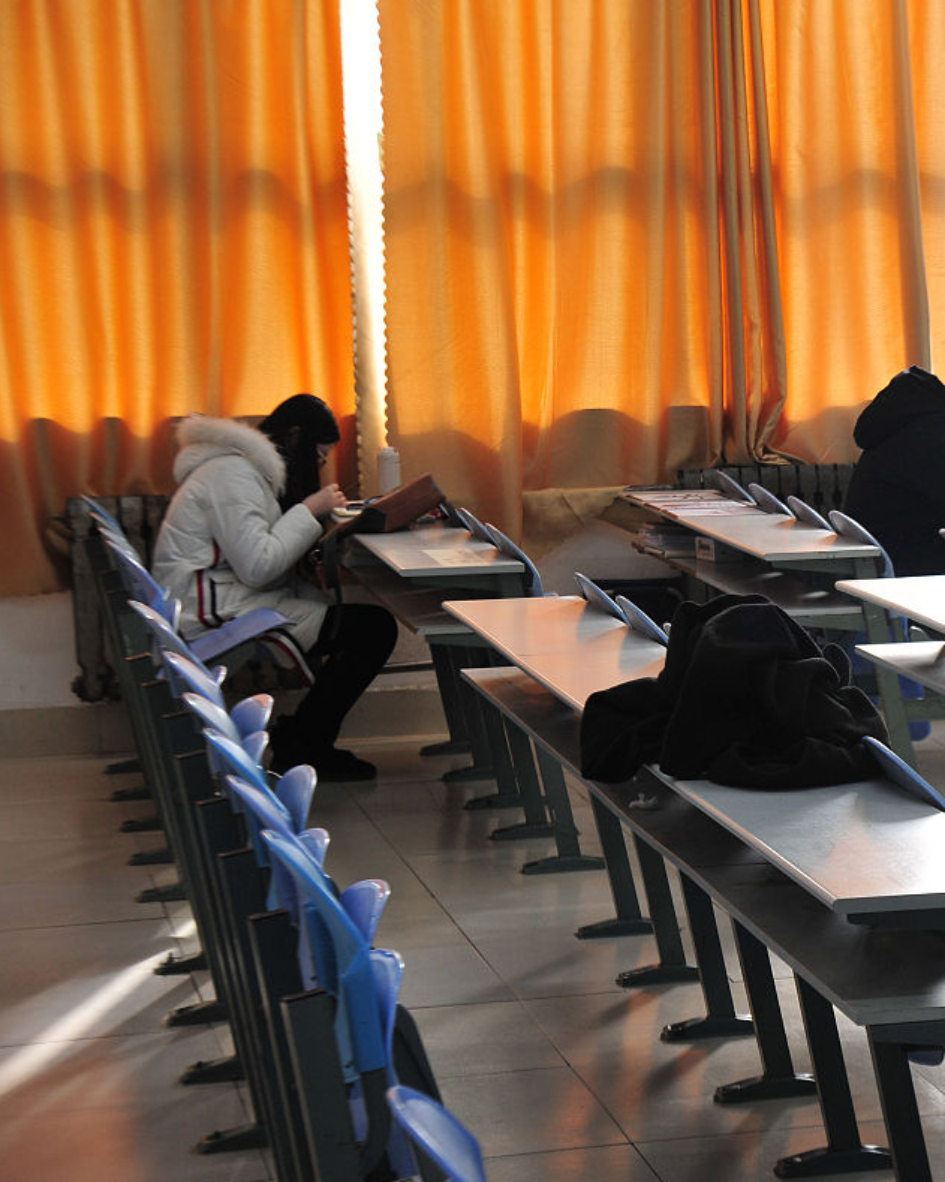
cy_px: 589
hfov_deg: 14.2
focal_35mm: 107
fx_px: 3741
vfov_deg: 17.9
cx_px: 873
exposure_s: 1/100
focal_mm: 75
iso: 800
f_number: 6.3
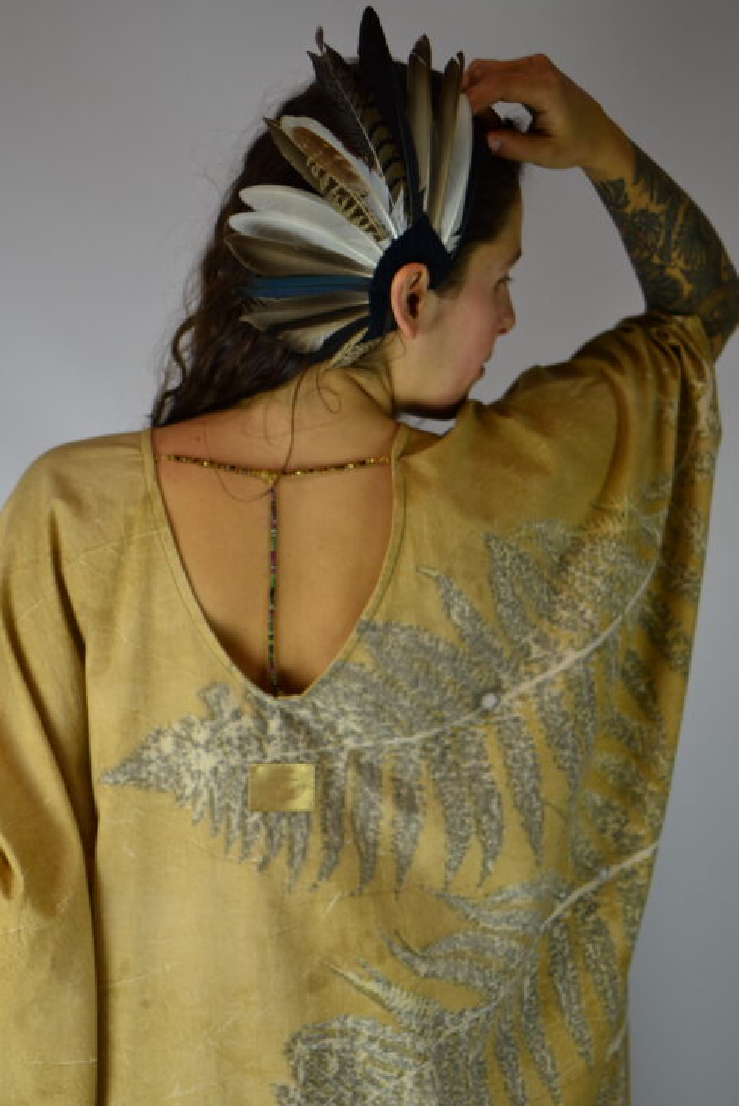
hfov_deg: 21.1
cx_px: 350
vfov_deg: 31.1
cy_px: 638
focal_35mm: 65
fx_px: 1988
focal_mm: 35
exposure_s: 1/125
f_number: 1.8
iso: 100
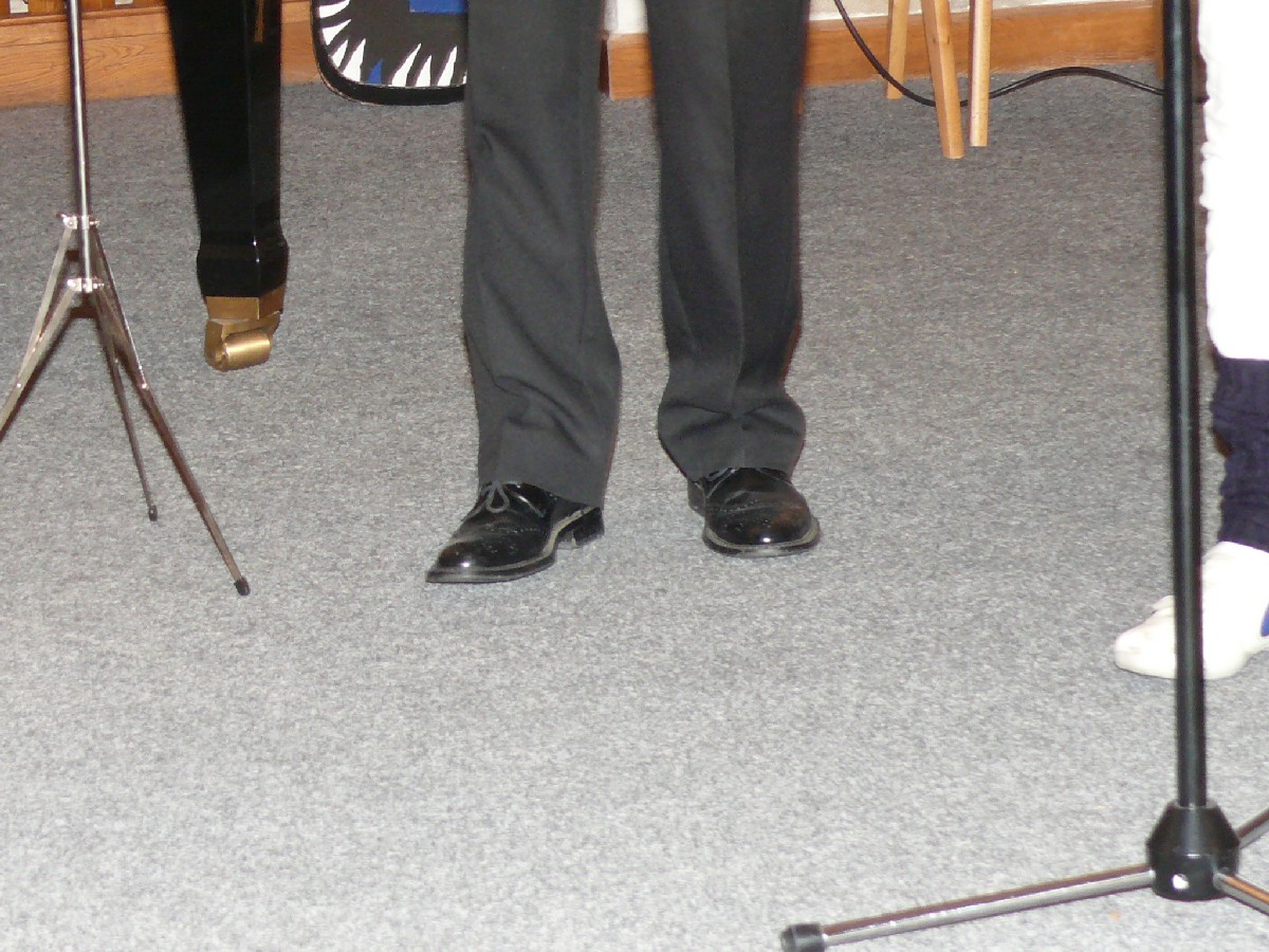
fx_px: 5499
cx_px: 634
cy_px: 476
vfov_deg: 9.9
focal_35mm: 150
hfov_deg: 13.2
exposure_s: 1/30
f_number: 3.2
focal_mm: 17.7
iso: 200
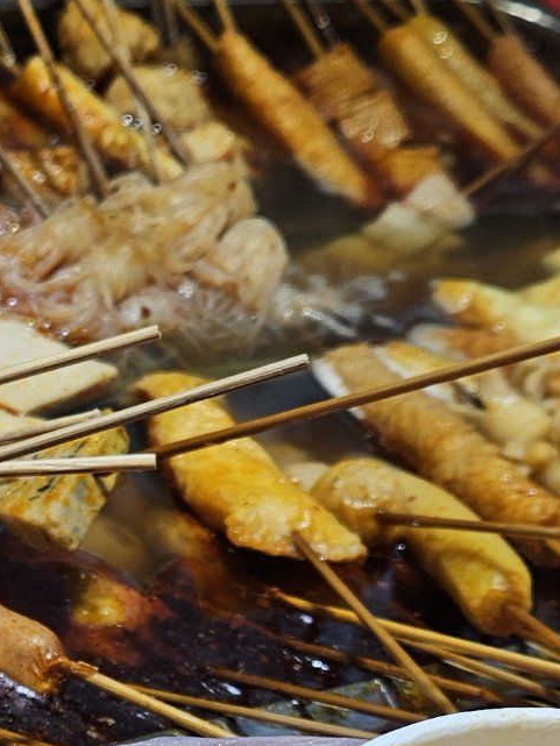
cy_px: 755
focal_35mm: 98
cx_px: -70
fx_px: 2113
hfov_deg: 14.7
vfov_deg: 19.4
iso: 25
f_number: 1.8
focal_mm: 5.4
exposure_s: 1/122
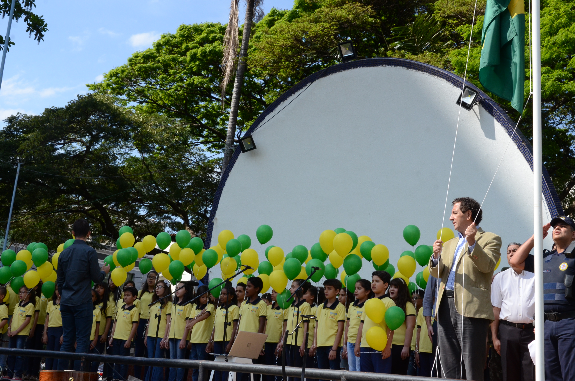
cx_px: 288
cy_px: 190
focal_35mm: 51
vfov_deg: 26.4
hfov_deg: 39.0
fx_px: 813
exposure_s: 1/500
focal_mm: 34
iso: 800
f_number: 11
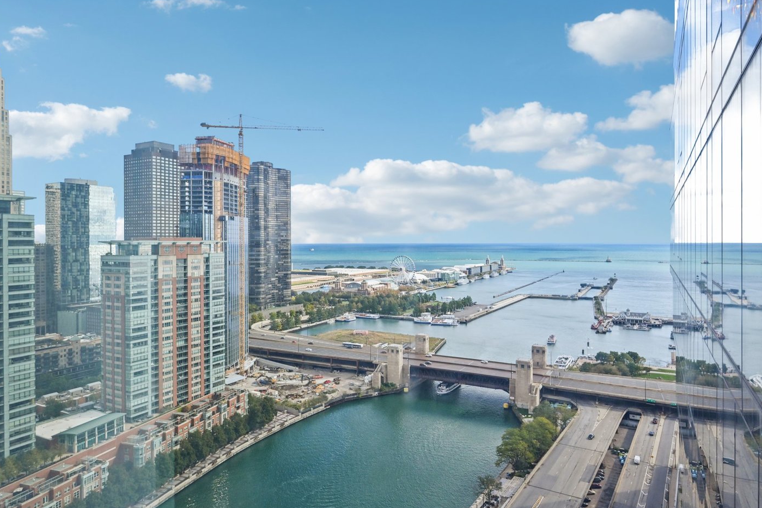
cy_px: 238
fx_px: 466
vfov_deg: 57.2
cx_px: 417
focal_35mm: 22
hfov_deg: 78.4
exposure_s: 1/640
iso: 800
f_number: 8
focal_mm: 19
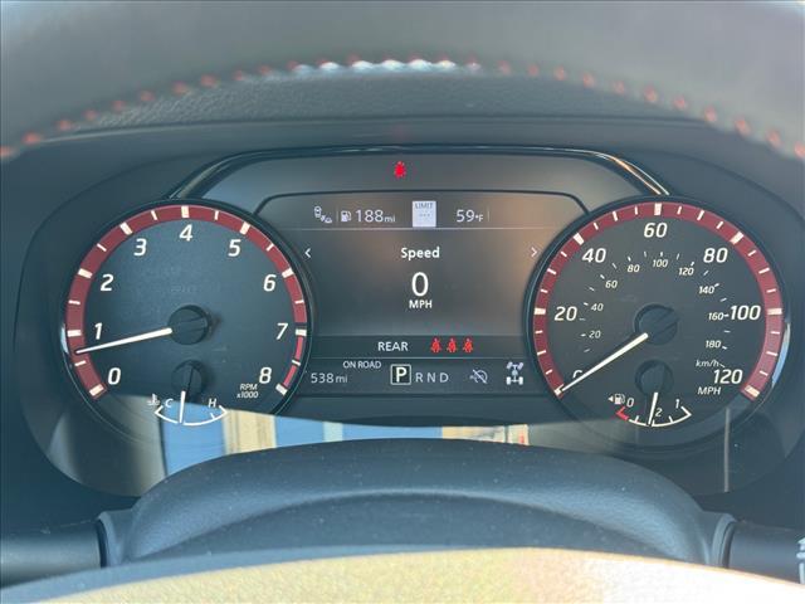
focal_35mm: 48
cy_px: 302
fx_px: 1116
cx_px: 402
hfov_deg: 39.7
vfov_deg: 30.3
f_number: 1.78
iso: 100
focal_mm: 6.76
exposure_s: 1/74
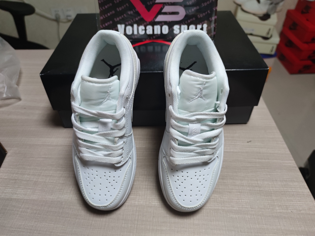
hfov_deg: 71.6
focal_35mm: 24
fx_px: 218
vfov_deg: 56.8
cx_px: 158
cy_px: 118
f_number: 1.69
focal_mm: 6.72
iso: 387
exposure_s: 1/120
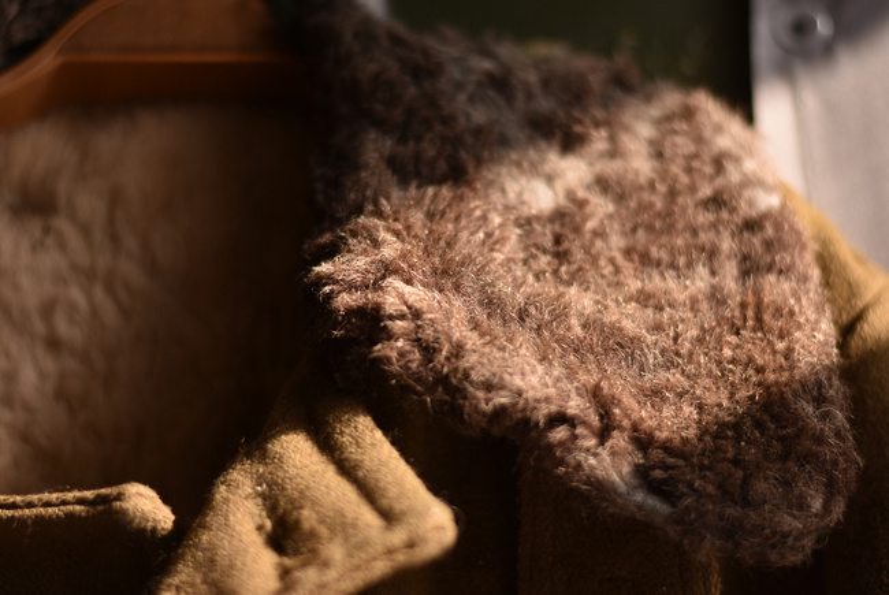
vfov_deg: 18.2
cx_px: 444
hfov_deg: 27.0
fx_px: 1854
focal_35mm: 75
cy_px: 298
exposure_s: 1/2000
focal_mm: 50
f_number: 1.8
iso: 200
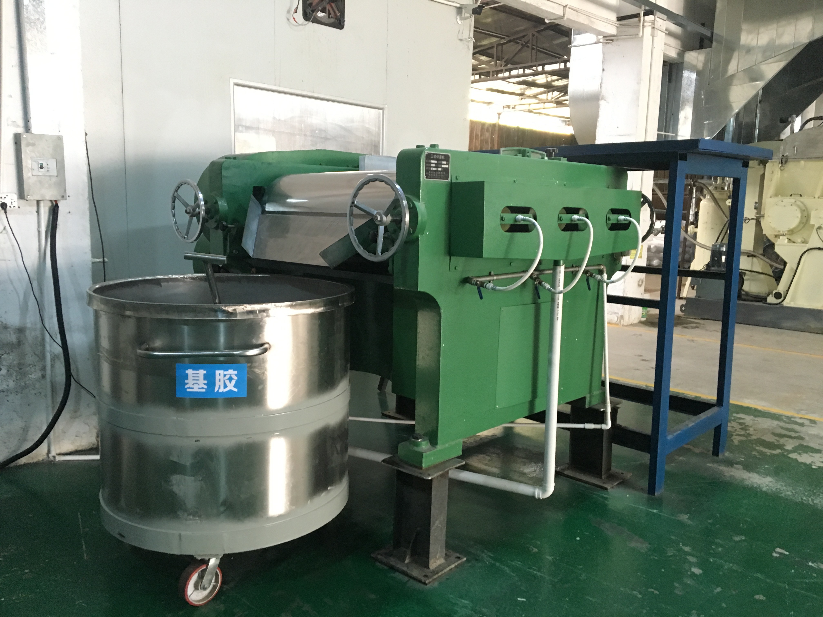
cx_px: 412
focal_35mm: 29
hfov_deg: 61.7
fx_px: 689
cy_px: 308
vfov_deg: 48.2
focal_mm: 4.15
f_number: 2.2
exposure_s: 1/17
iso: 200
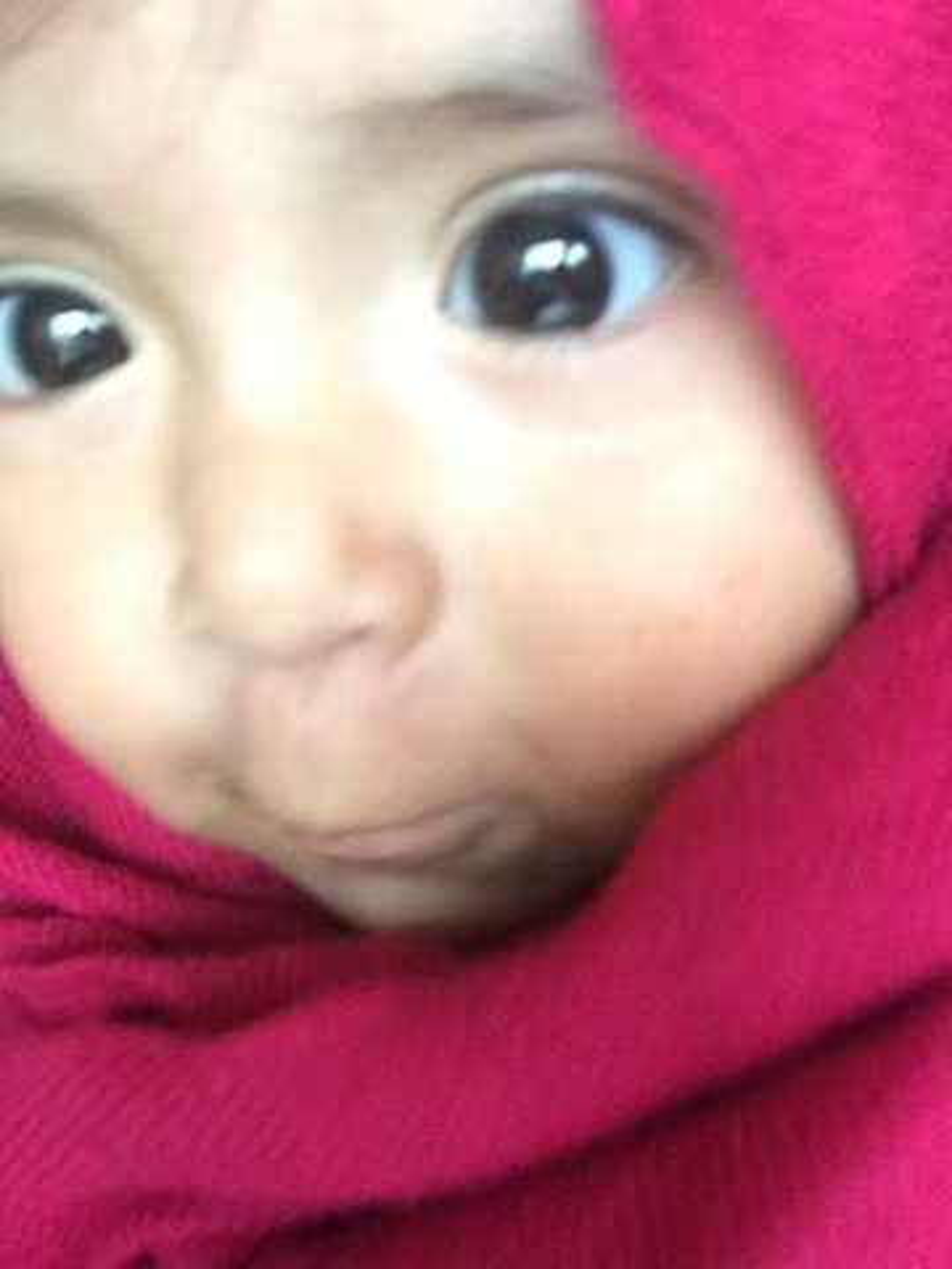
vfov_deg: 58.4
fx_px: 1137
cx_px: 476
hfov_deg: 45.4
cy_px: 634
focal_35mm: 31
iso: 320
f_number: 2.2
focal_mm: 2.65
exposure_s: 1/15
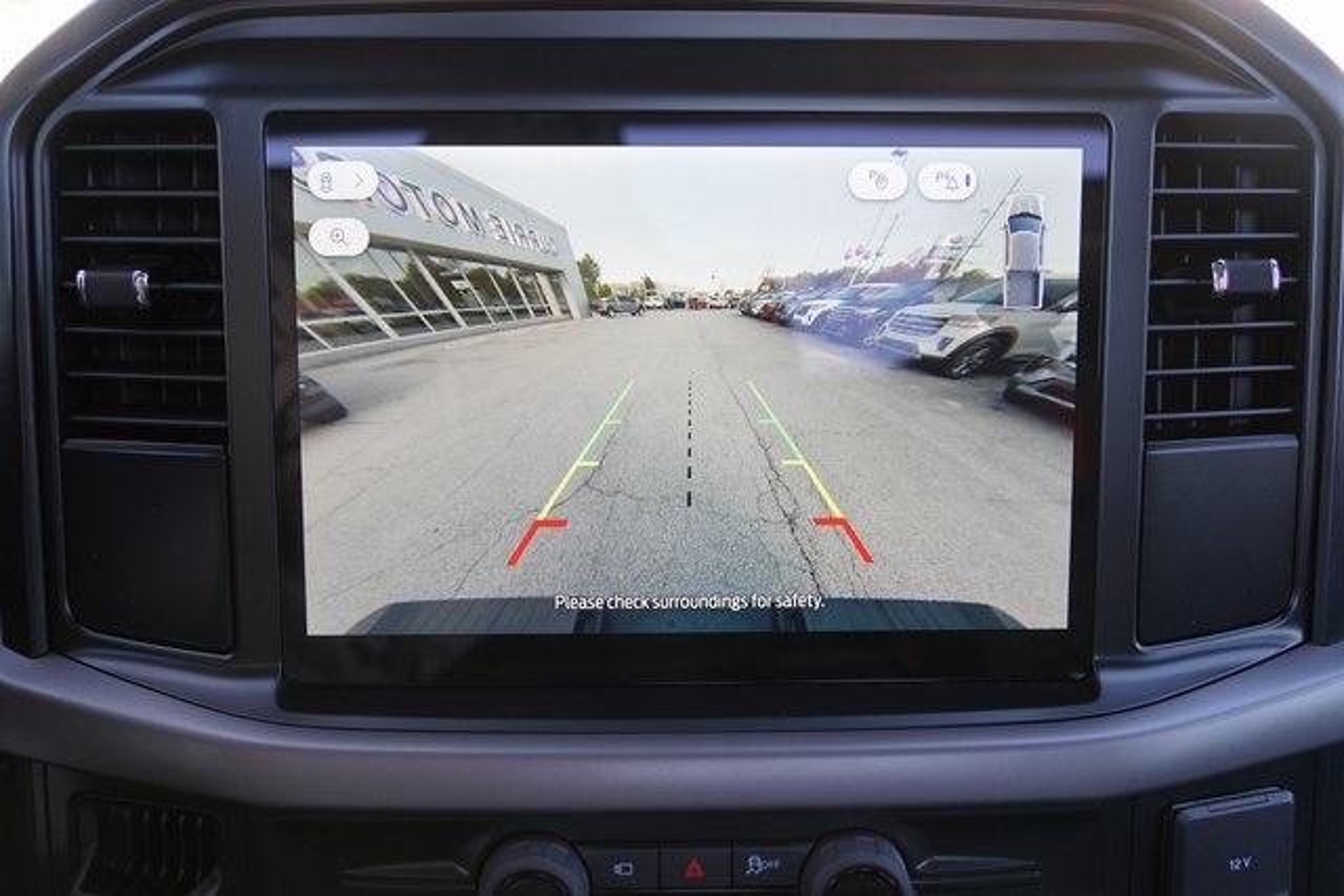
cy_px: 448
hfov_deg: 60.3
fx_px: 1158
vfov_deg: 42.3
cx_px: 672
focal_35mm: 31
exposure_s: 1/60
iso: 125
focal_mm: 31
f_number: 4
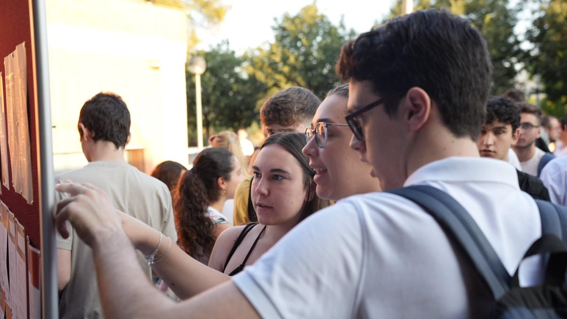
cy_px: 189
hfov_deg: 48.4
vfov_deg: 28.3
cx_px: 283
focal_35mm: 42
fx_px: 631
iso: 320
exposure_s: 1/250
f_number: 3.5
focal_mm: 40
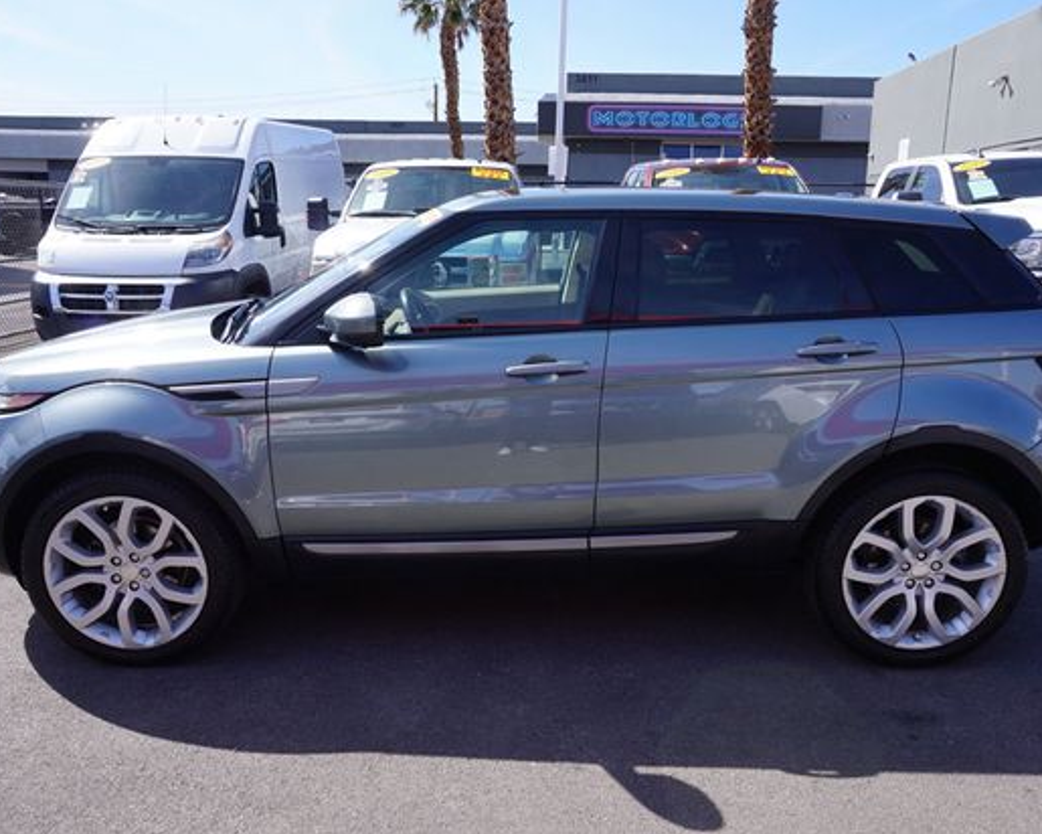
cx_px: 526
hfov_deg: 62.2
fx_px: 863
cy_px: 427
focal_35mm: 28
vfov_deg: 51.5
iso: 100
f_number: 11
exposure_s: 1/80
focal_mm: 16
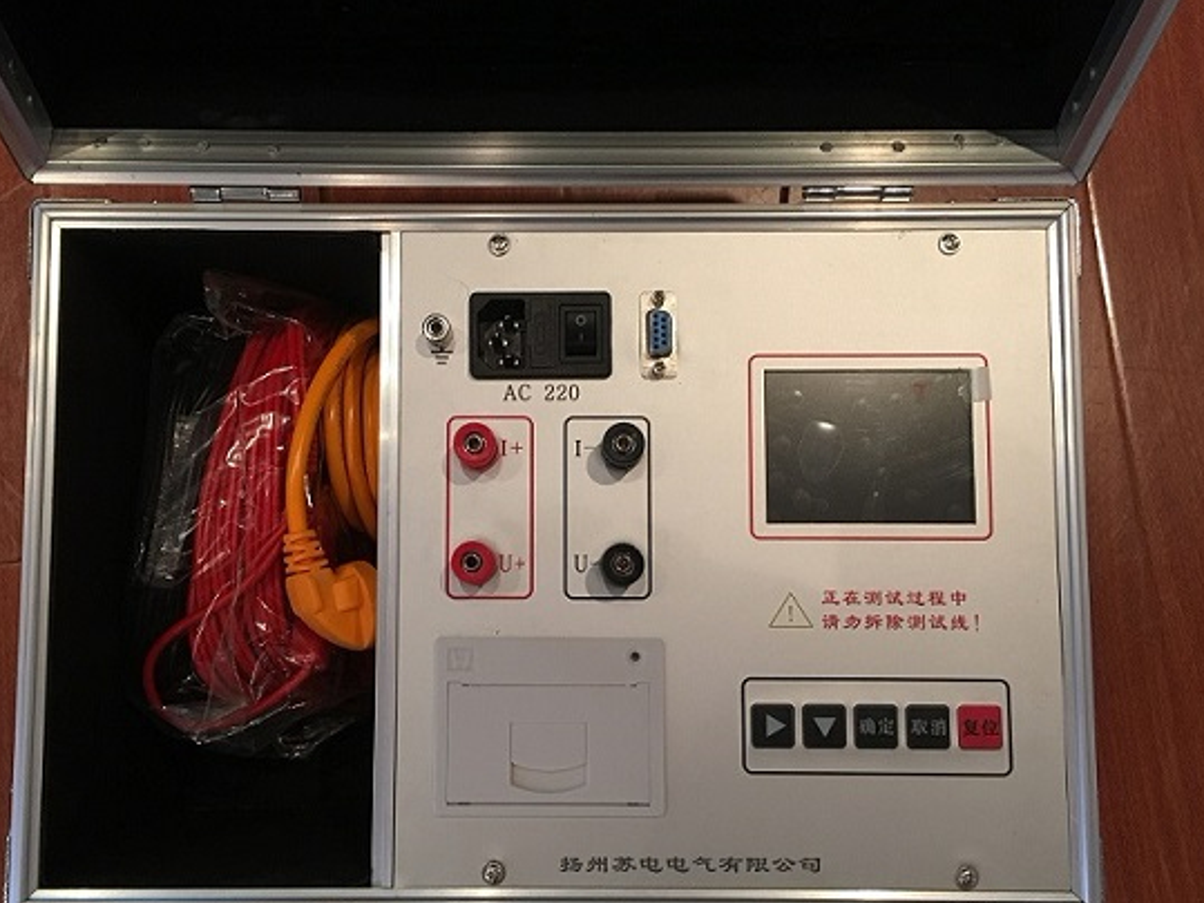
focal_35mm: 35
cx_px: 565
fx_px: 1217
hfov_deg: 52.6
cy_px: 486
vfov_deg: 40.7
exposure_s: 1/33
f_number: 2.2
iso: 160
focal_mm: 4.15
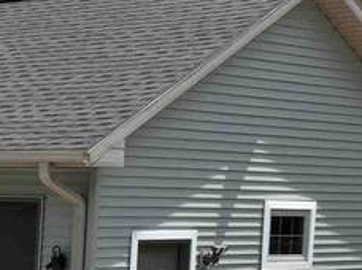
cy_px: 287
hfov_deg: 12.3
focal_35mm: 135
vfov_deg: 10.8
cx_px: -448
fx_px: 1409
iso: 100
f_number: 2.8
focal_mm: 12.29
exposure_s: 1/500
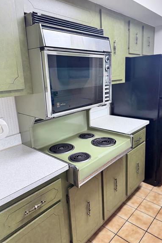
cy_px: 117
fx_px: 175
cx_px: 89
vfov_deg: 69.4
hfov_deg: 49.5
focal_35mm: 26
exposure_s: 1/120
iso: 160
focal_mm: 6.76
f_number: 1.78
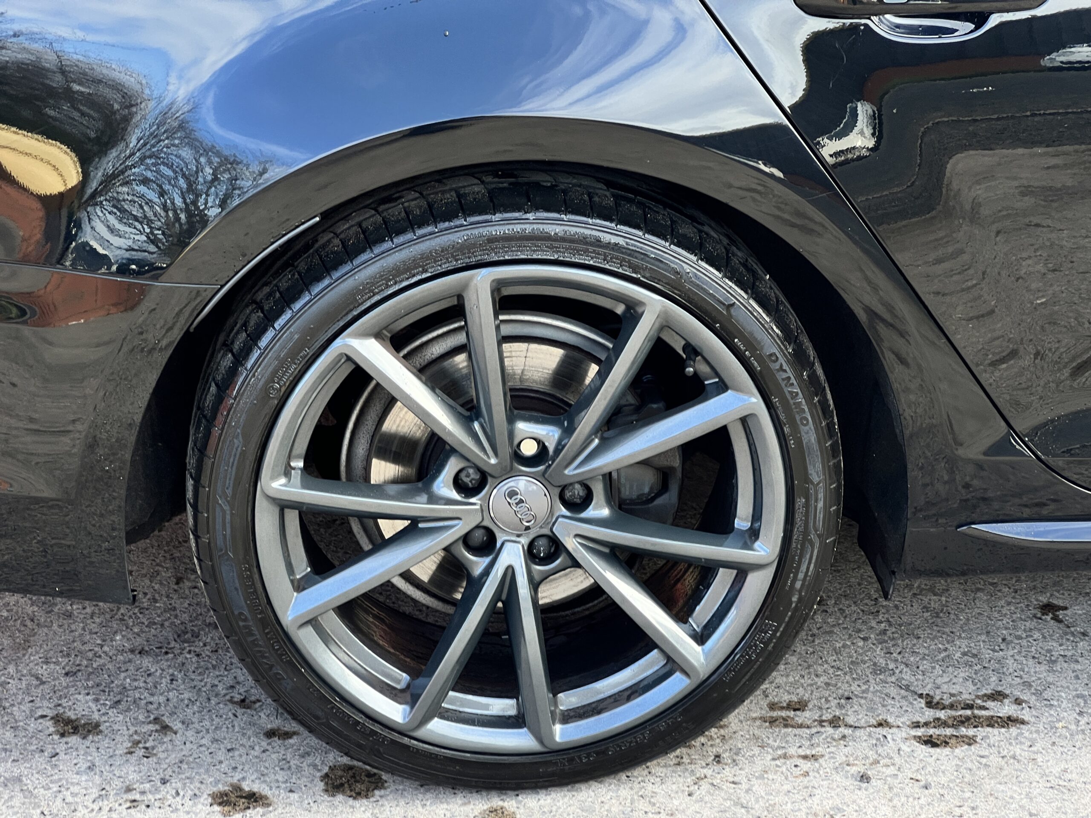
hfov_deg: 25.3
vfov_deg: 19.1
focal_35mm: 77
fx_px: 2427
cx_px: 546
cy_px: 409
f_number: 2.8
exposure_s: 1/99
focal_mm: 9
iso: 80
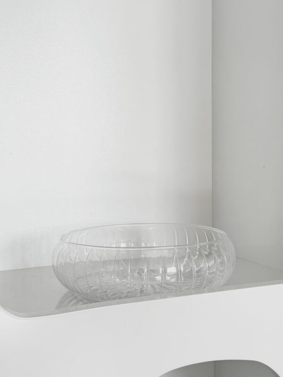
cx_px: 142
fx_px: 523
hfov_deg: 30.3
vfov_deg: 39.7
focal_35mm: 48
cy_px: 188
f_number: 1.78
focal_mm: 6.76
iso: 64
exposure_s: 1/382
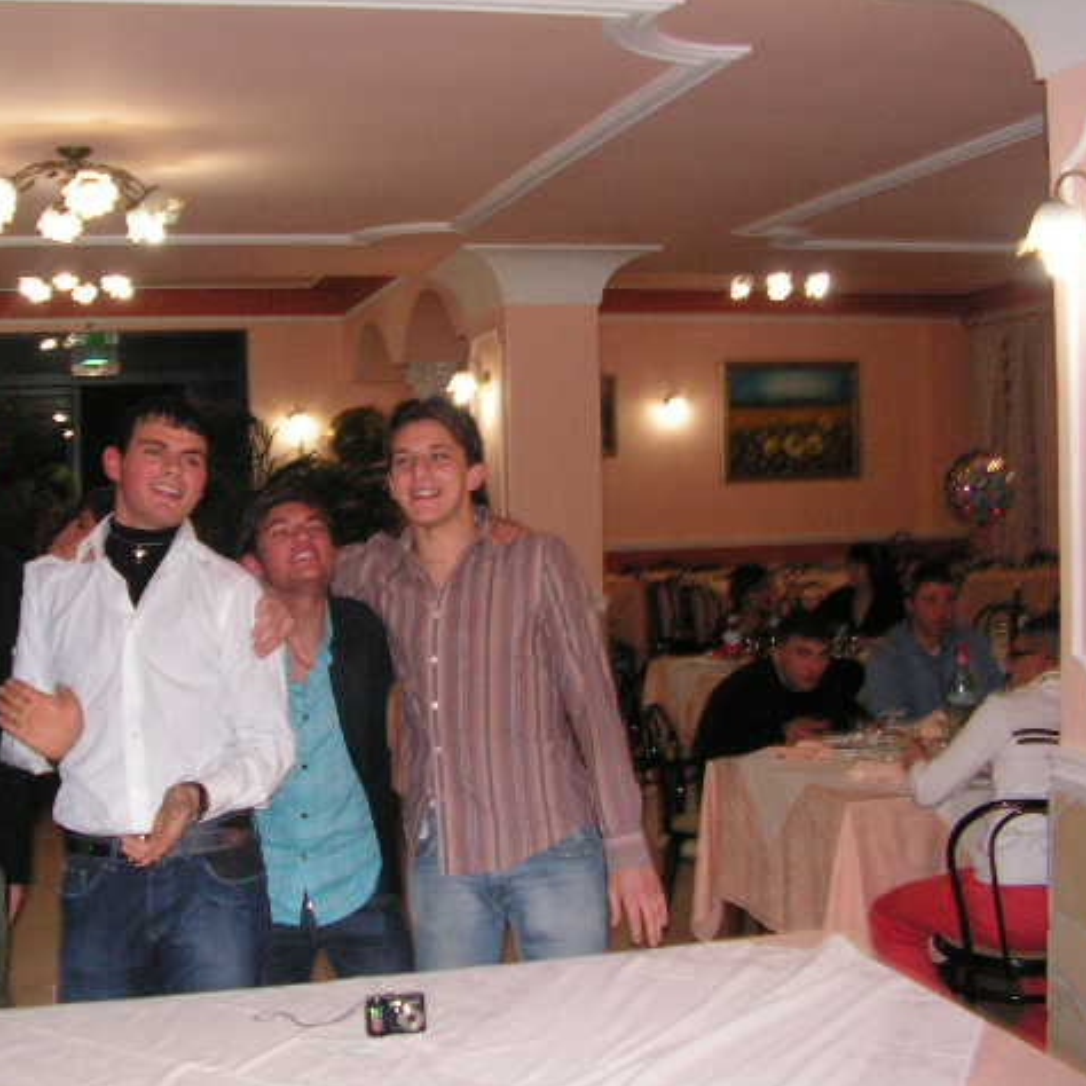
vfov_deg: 39.2
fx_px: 1526
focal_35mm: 43
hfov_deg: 38.8
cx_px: 383
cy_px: 545
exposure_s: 1/40
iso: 200
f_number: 3.2
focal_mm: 6
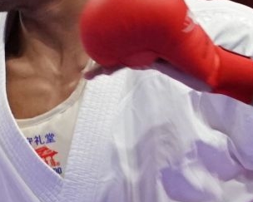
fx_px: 15502
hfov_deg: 0.9
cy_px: 131
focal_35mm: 2071
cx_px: 95
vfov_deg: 0.7
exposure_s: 1/1000
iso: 3200
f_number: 4
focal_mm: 249
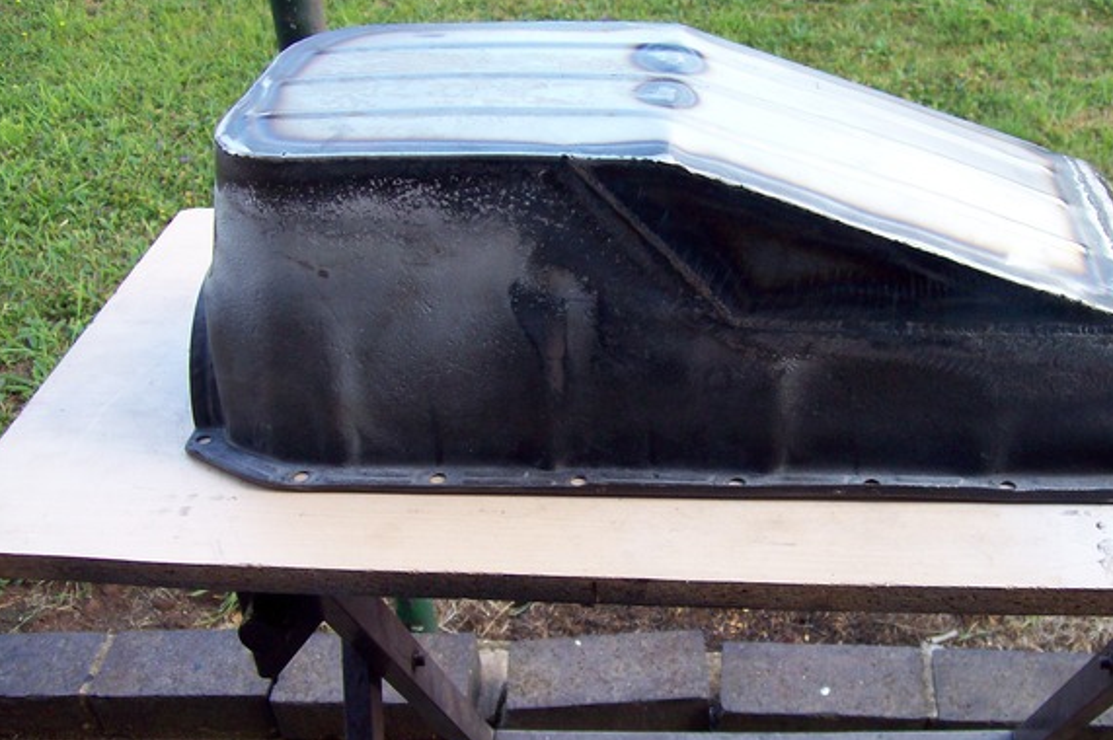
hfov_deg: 46.3
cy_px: 421
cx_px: 616
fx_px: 1298
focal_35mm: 42
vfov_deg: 31.8
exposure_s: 1/61.7
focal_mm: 6
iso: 80
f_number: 2.7
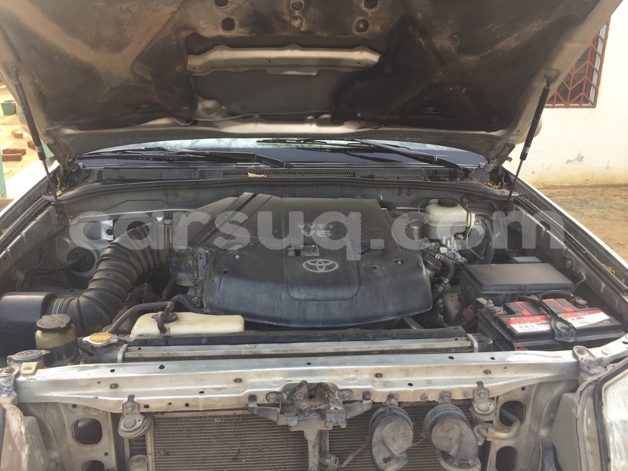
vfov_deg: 48.2
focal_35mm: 29
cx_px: 314
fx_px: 526
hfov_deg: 61.7
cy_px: 236
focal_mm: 4.15
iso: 40
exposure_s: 1/100
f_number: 2.2
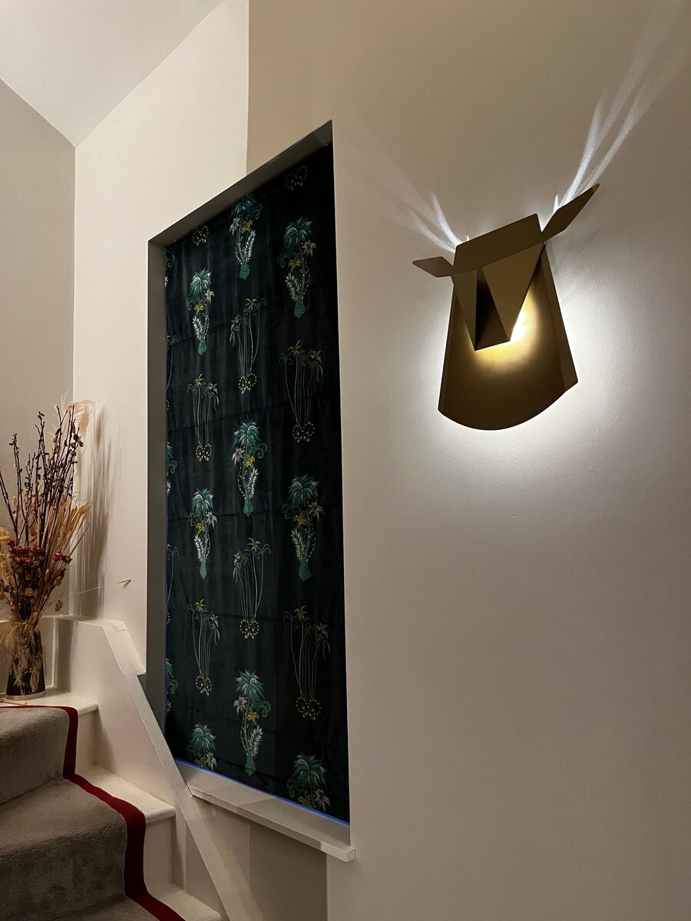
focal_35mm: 26
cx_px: 346
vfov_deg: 67.3
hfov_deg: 53.1
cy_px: 460
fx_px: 692
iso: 500
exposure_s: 1/50
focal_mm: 5.1
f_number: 1.6
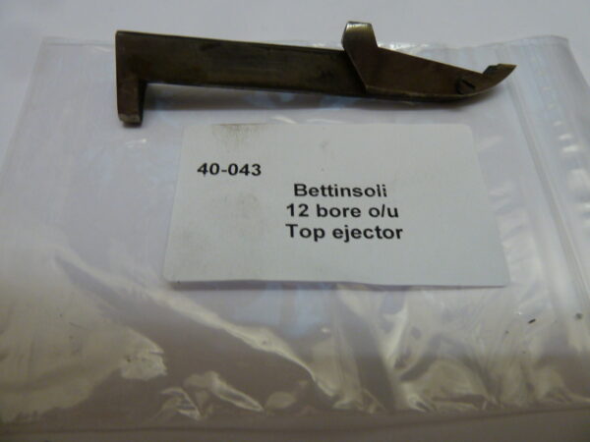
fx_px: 426
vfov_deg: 54.9
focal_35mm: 25
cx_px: 295
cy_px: 221
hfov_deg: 69.4
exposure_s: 1/30
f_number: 3.3
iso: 200
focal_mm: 4.1
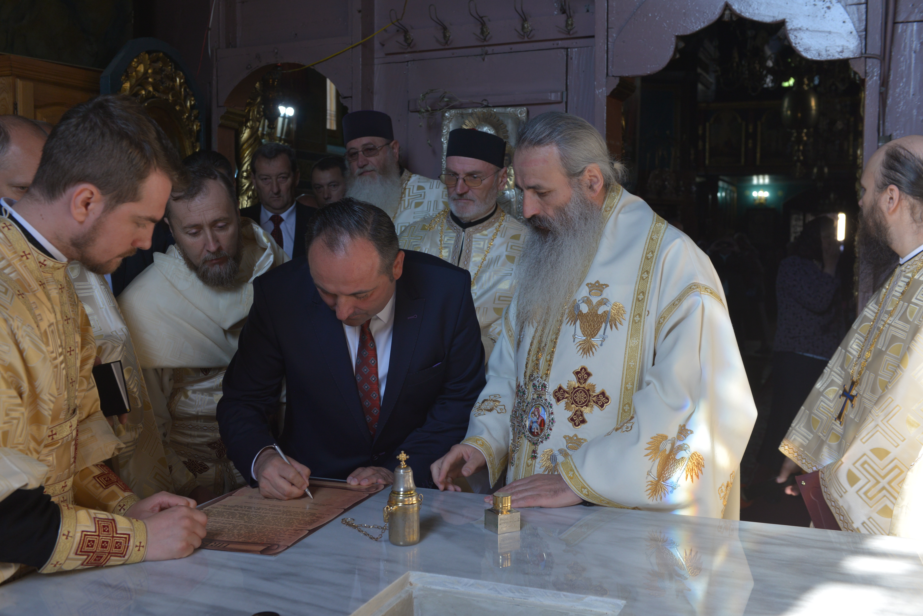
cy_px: 308
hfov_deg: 50.7
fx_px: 975
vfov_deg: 35.1
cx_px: 462
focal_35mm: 38
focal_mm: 38
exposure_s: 1/125
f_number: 5.6
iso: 400
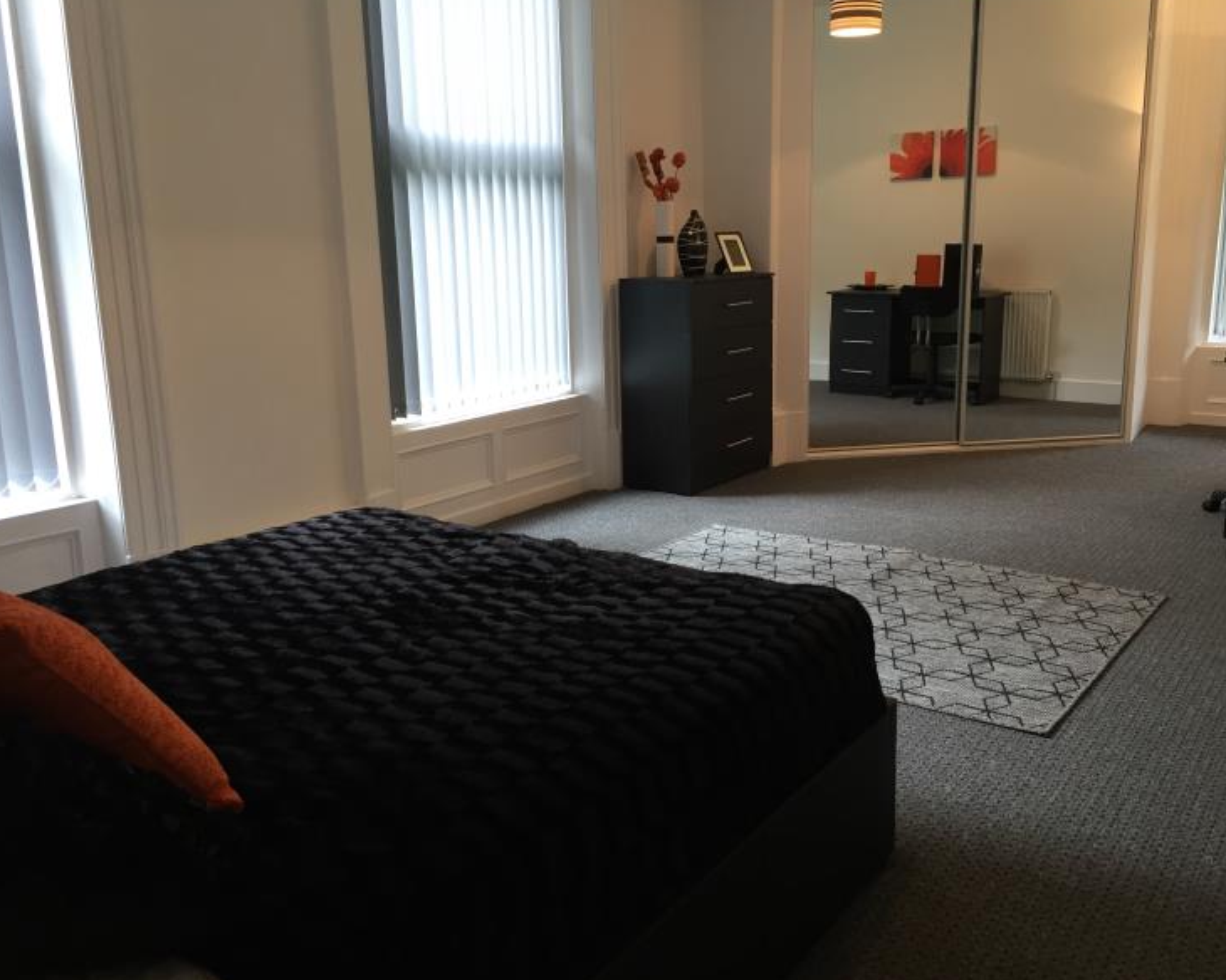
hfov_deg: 57.1
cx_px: 663
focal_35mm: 31
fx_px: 1125
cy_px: 485
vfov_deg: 47.1
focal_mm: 4.15
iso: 100
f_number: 2.2
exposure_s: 1/33
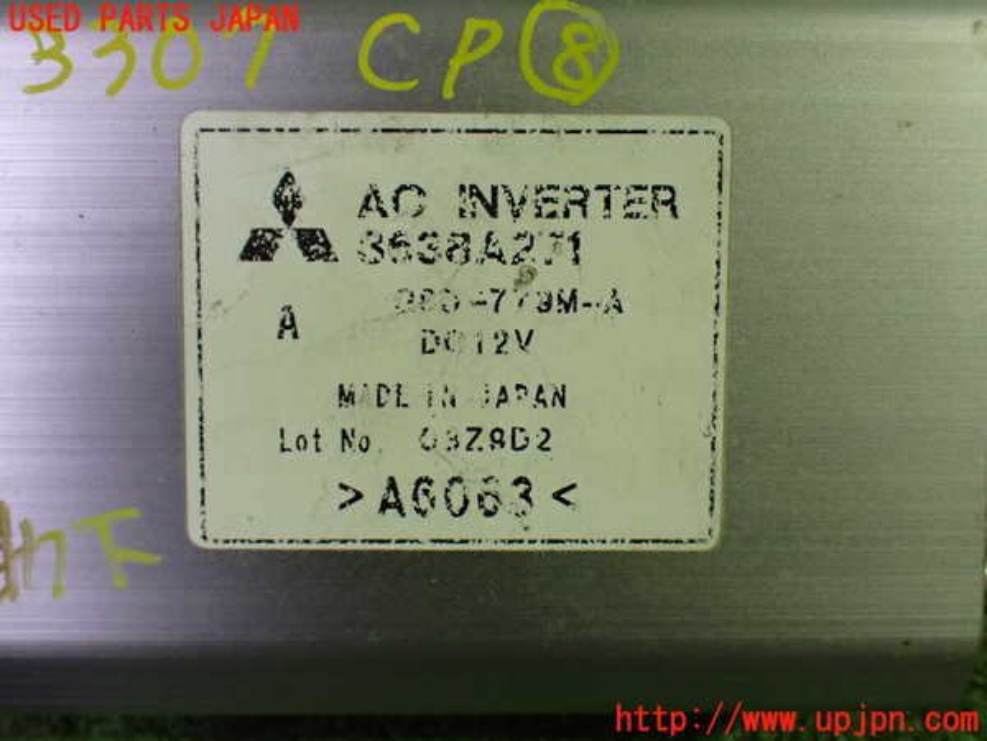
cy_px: 370
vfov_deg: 35.1
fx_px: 1169
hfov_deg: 45.8
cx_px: 494
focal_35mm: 41
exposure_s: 1/80
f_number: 2.8
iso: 800
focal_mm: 7.31
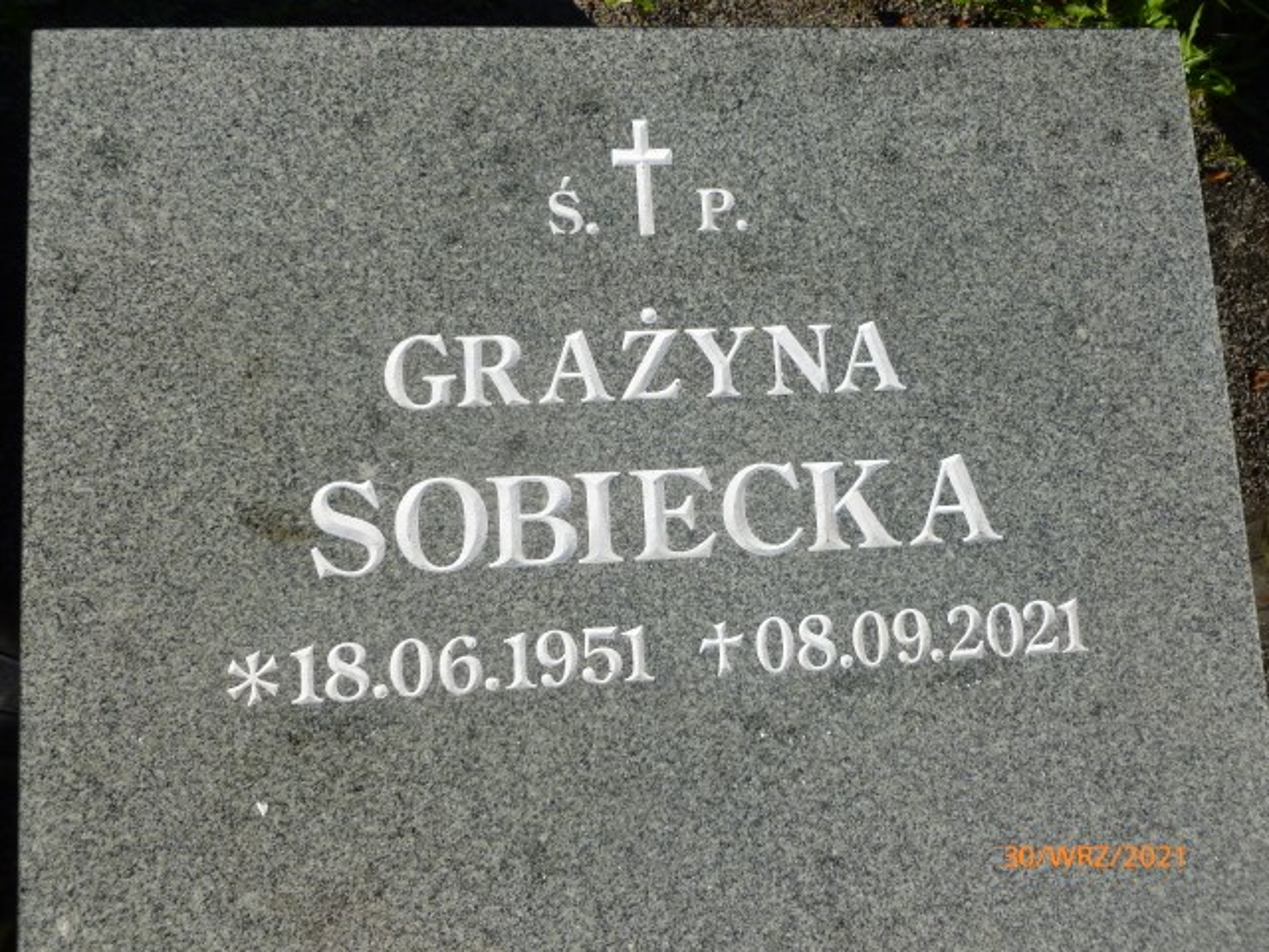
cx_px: 634
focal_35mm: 28
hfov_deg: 63.4
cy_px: 476
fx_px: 1026
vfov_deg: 49.7
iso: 100
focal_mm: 5
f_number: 3.3
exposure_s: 1/1300
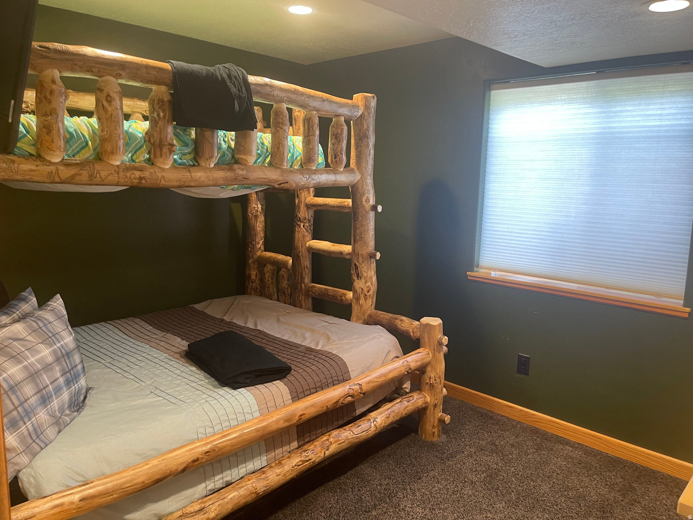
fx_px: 521
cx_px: 346
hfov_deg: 67.3
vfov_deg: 53.1
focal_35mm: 26
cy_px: 260
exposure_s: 1/60
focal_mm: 5.1
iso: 160
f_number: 1.6
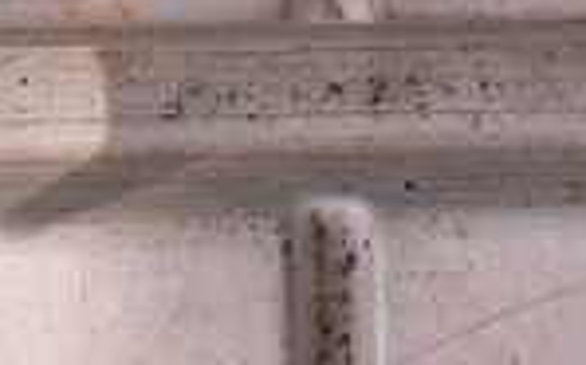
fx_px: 2347
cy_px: -661
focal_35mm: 147
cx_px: 303
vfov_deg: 7.9
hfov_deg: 14.2
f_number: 1.8
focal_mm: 5.23
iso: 50
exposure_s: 1/158
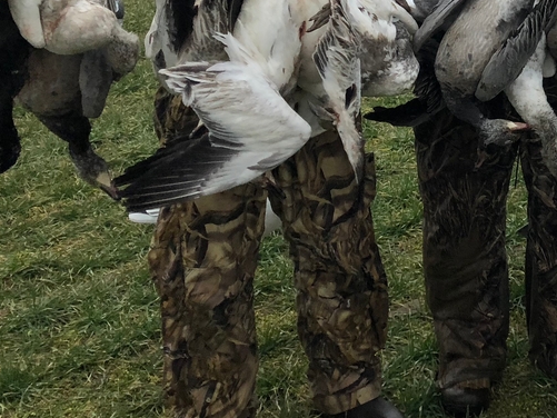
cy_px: -73
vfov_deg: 20.6
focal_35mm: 67
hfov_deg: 26.9
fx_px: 1078
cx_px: 590
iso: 40
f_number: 1.8
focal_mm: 3.99
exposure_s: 1/17
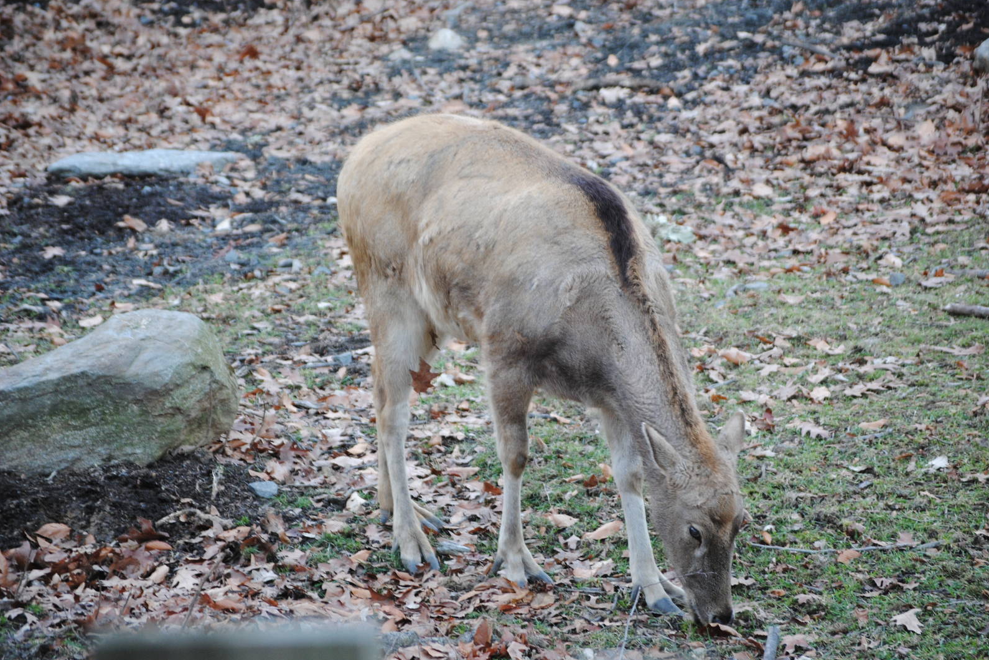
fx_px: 3531
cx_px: 497
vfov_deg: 10.7
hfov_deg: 15.9
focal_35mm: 129
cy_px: 330
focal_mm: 85
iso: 400
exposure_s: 1/60
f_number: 4.2
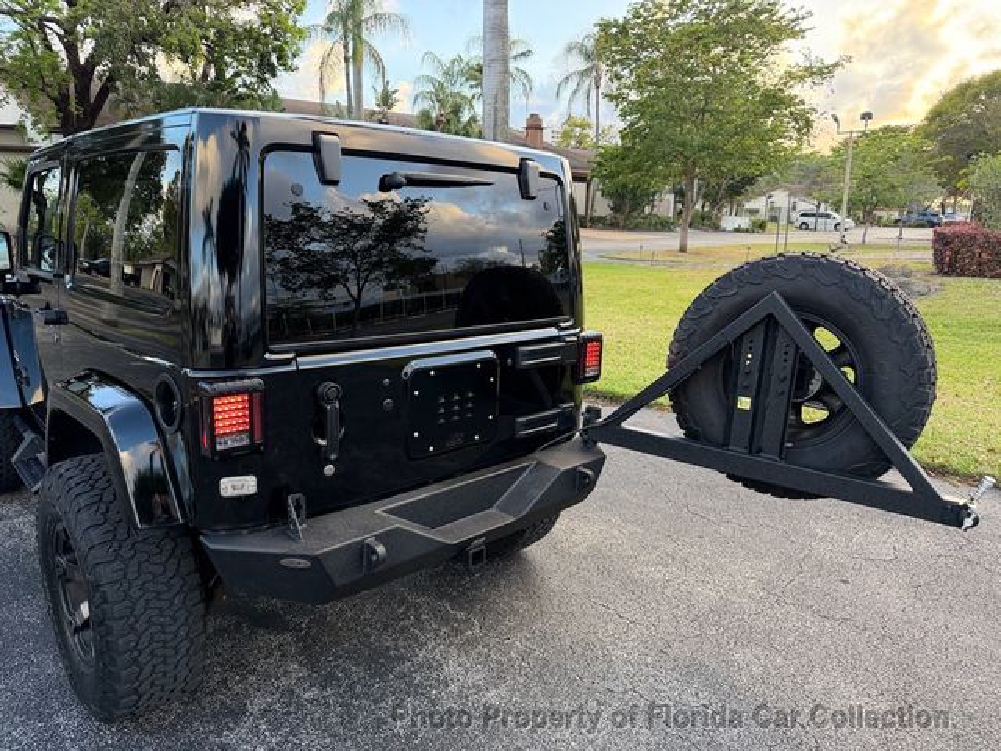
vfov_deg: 56.8
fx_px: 694
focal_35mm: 24
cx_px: 500
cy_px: 376
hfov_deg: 71.6
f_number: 1.78
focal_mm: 6.76
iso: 160
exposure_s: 1/263
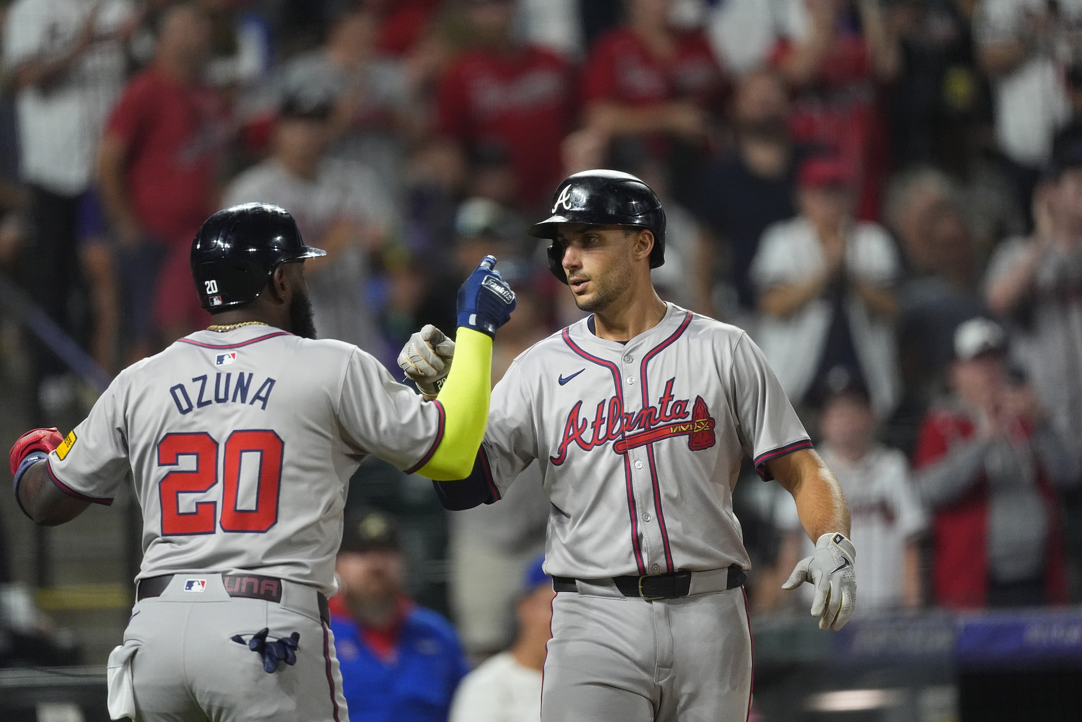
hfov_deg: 3.4
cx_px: 541
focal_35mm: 600
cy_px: 361
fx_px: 18032
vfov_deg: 2.3
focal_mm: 600
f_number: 4
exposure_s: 1/1600
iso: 5000
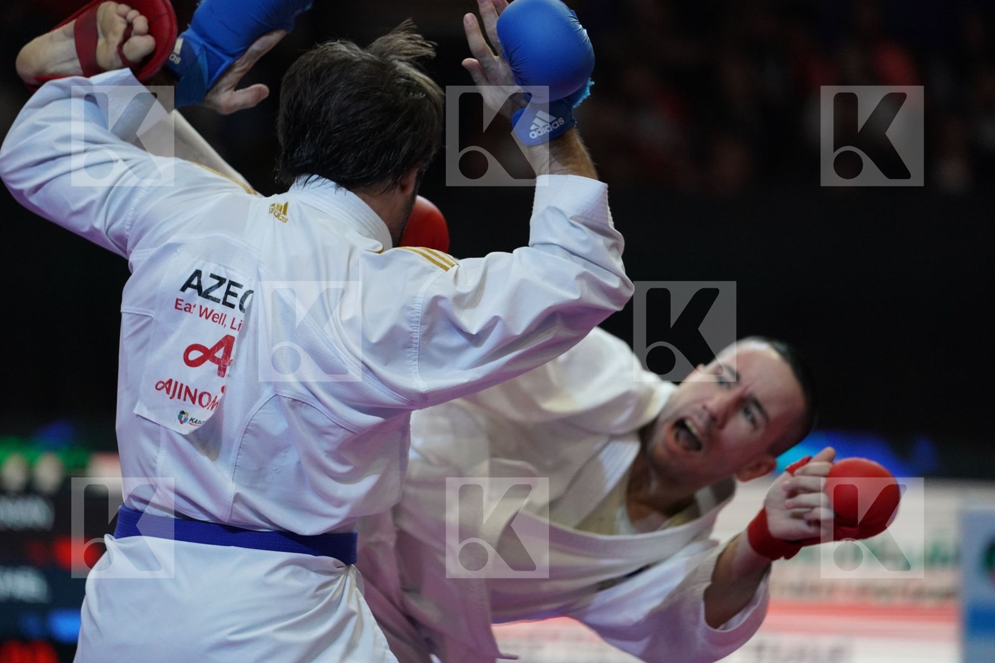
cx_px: 498
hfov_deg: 10.3
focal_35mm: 200
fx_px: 5527
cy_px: 332
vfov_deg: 6.9
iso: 4000
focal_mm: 200
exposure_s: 1/1000
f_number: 2.8
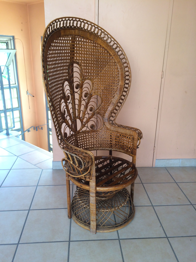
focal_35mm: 29
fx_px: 219
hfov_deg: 48.2
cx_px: 98
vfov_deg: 61.7
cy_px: 131
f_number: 2.2
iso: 50
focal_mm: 4.15
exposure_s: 1/50
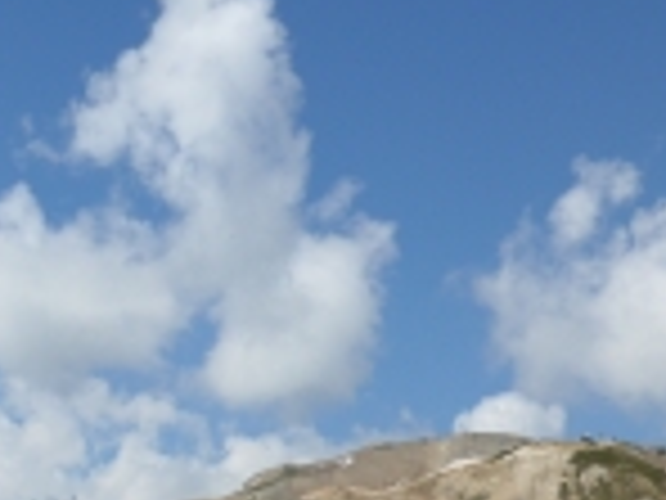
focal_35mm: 88
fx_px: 1693
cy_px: 505
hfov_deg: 21.0
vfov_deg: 16.4
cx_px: -86
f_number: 3.2
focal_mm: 7
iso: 80
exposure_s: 1/1600
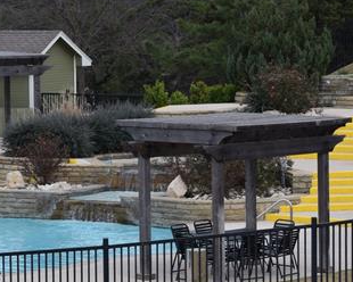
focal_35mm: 256
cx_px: 172
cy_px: 133
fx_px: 2670
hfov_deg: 7.6
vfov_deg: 6.1
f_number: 8
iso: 320
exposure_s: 1/250
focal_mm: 55
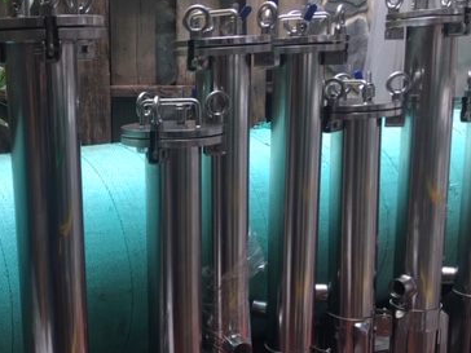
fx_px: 694
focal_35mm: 51
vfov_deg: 28.3
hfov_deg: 35.9
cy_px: 241
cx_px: 78
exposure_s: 1/100
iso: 40
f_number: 2.2
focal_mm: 4.15
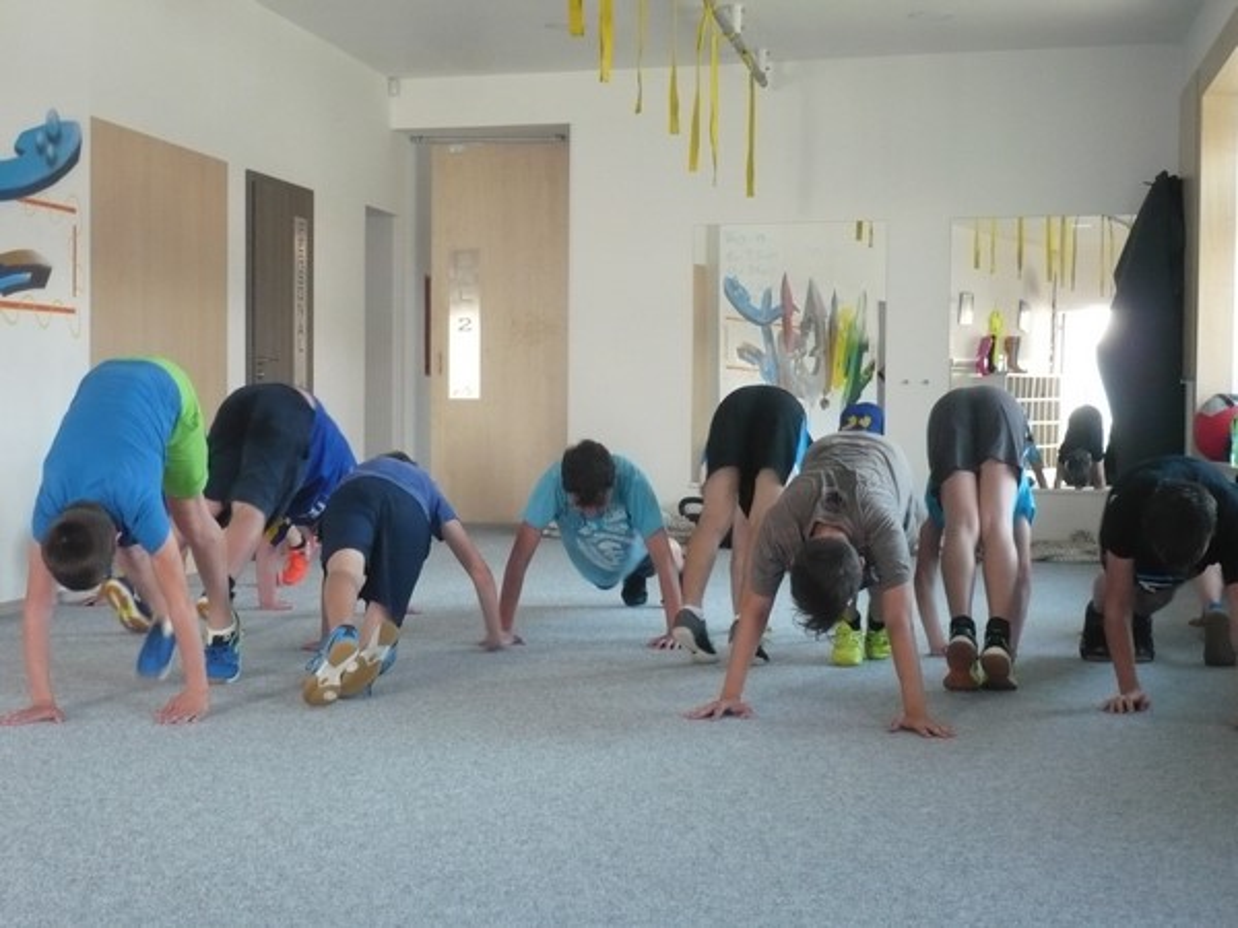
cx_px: 619
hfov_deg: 32.2
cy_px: 464
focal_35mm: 60
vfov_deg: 24.4
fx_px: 2146
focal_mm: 9.9
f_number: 3.7
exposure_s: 1/30
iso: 320
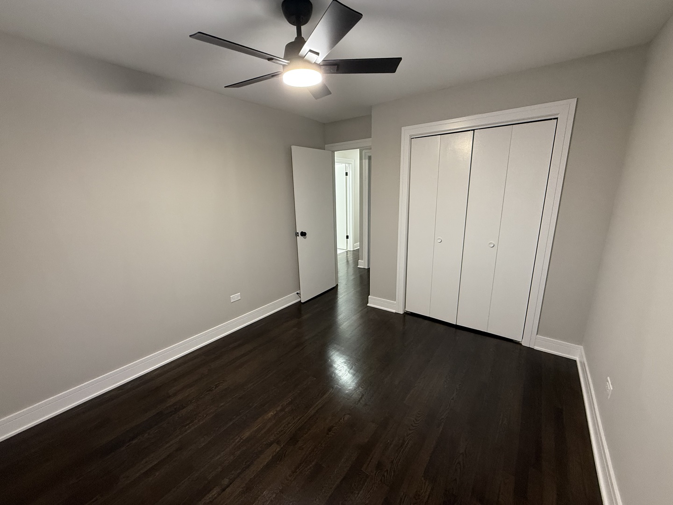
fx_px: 272
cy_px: 252
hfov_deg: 102.1
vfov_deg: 85.7
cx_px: 336
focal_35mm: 14
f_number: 2.2
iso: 250
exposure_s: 1/60
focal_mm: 2.22
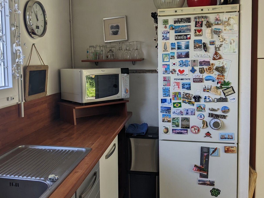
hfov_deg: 51.0
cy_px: 82
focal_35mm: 36
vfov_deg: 39.5
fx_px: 275
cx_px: 104
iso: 42
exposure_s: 1/143
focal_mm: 4.38
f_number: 1.73
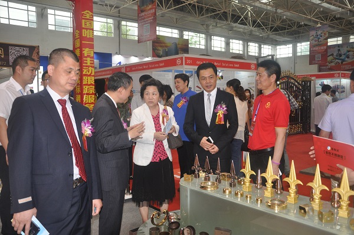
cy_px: 118
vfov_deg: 41.6
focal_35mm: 32
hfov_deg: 59.6
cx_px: 177
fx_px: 309
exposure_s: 1/60
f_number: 3.8
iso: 800
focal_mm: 21
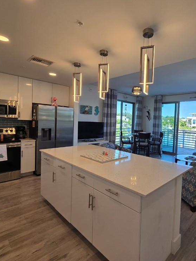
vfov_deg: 87.7
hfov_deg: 70.0
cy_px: 129
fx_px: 136
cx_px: 126
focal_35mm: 18
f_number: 2.2
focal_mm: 2.2
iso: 50
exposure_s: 1/150
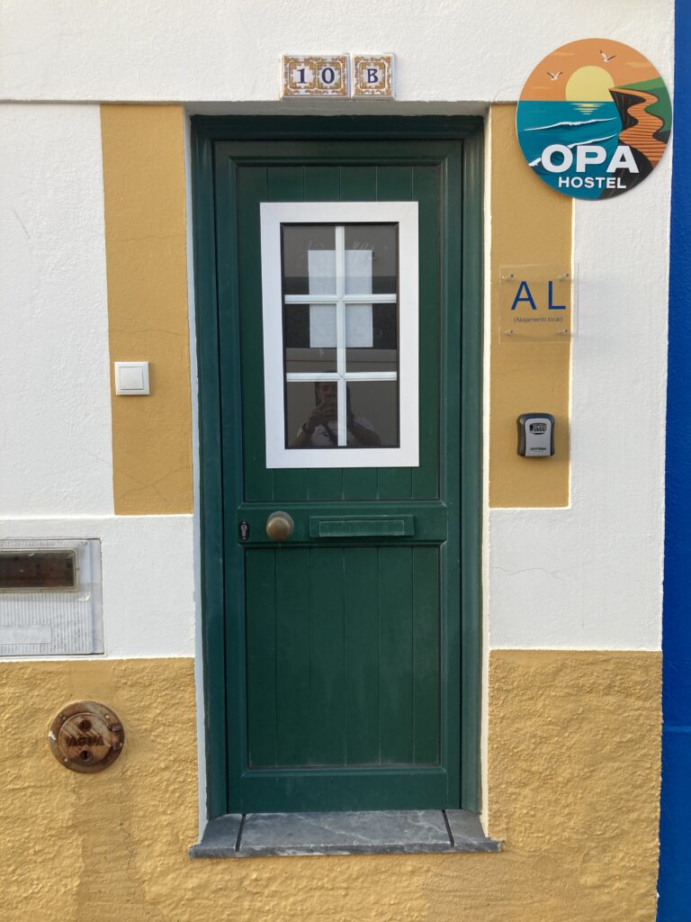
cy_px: 461
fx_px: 745
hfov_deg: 49.7
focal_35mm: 28
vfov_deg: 63.4
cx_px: 346
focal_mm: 3.99
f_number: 1.8
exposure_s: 1/121
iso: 40
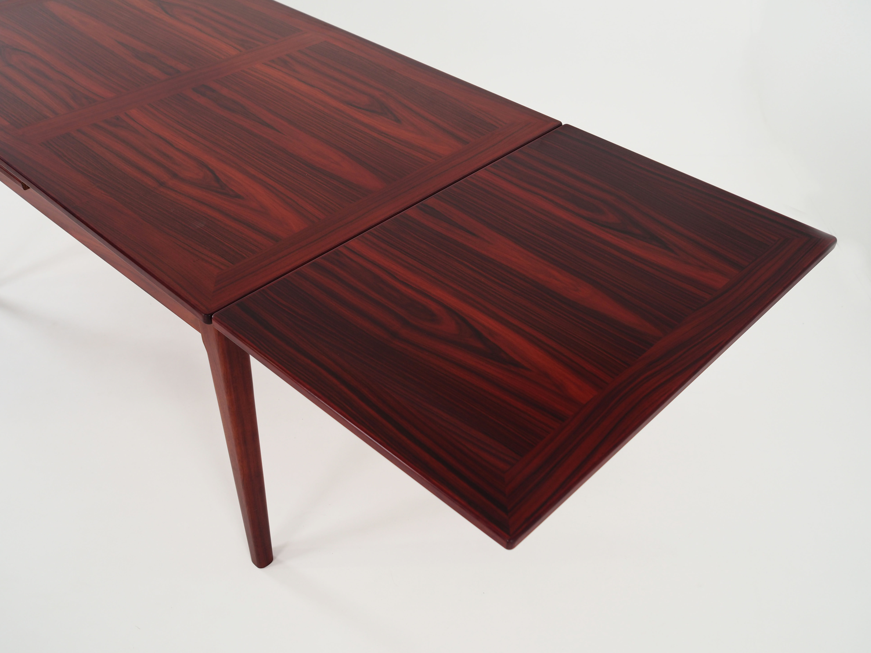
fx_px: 856
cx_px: 436
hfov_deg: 54.0
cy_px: 326
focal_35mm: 34
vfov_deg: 41.8
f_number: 3.2
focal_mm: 17
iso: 200
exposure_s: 1/30
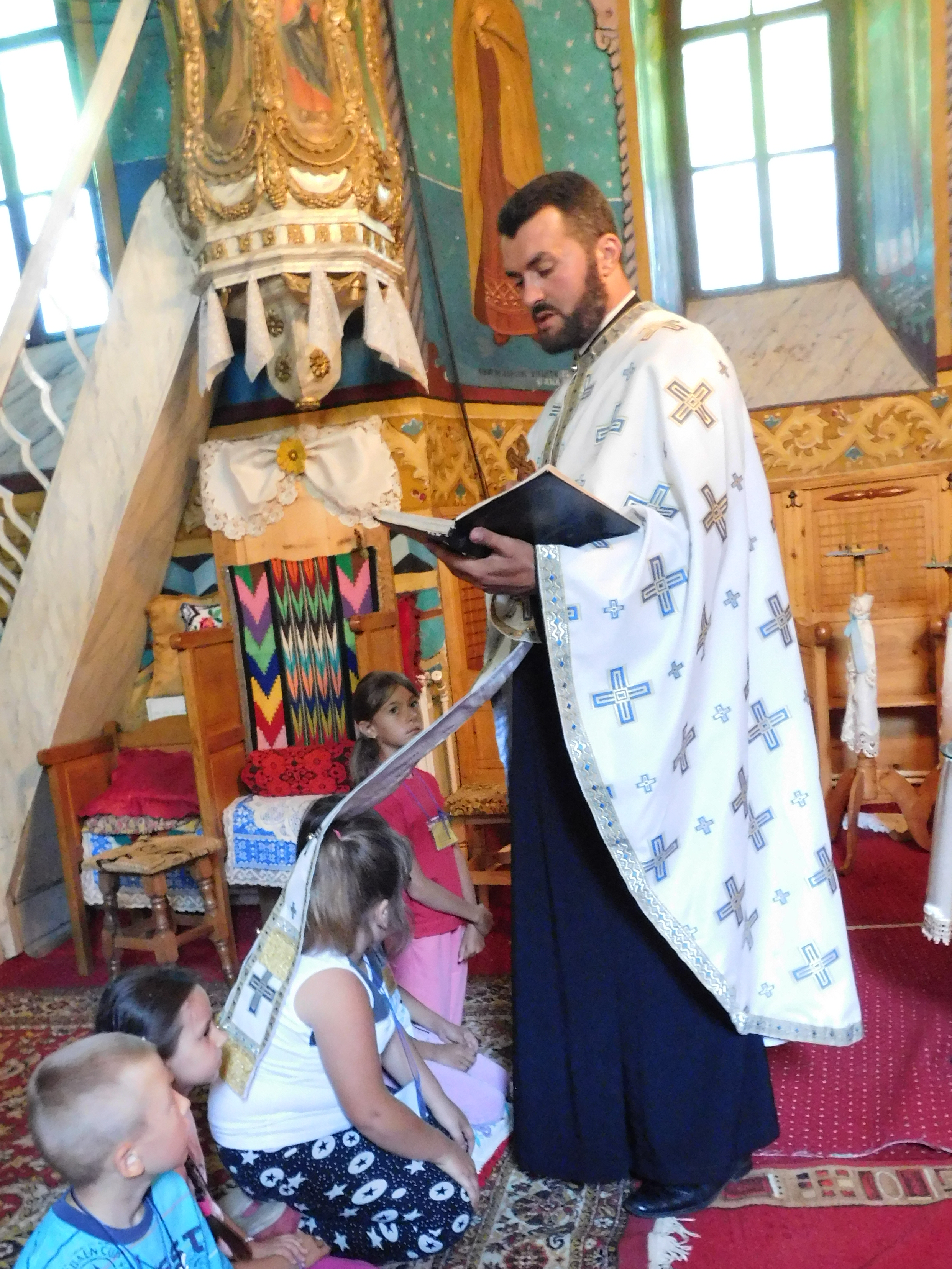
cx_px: 427
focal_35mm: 32
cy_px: 811
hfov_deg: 44.1
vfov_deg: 56.0
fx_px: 1173
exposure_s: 1/8
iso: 800
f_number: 3
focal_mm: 4
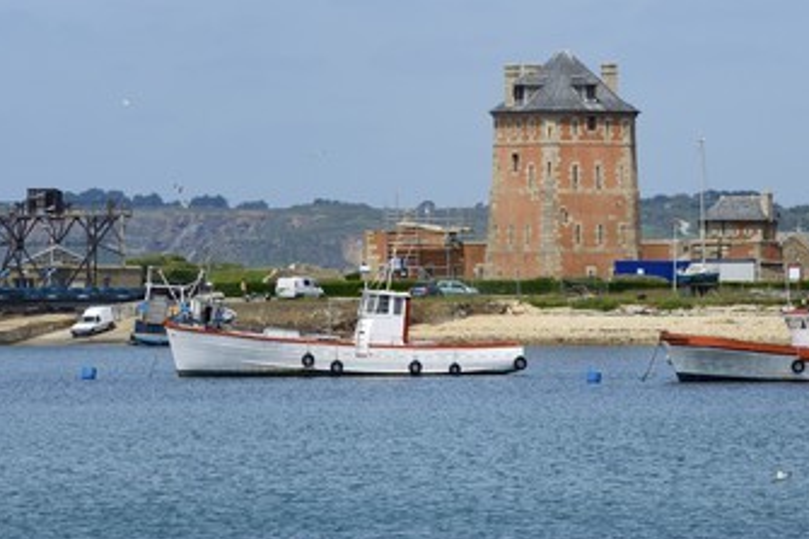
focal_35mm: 251
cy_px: 254
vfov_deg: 5.5
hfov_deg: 8.2
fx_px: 5637
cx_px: 478
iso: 200
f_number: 14
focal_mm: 200
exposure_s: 1/320
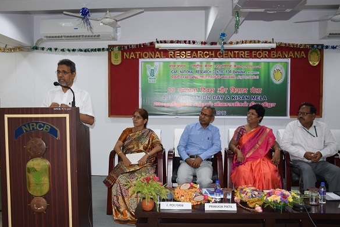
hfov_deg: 60.3
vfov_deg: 42.3
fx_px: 293
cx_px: 165
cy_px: 116
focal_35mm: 31
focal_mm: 20
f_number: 4
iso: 800
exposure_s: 1/60
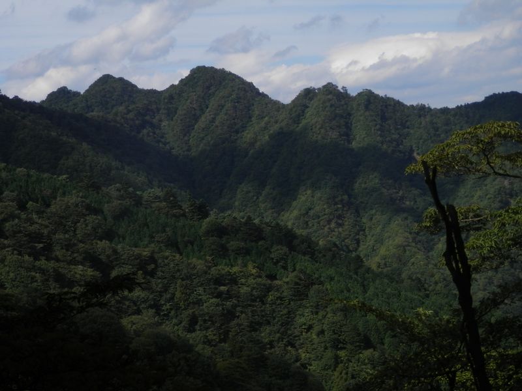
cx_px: 261
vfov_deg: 22.3
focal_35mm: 66
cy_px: 196
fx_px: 995
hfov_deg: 29.4
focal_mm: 11.9
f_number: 4.4
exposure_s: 1/800
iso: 80
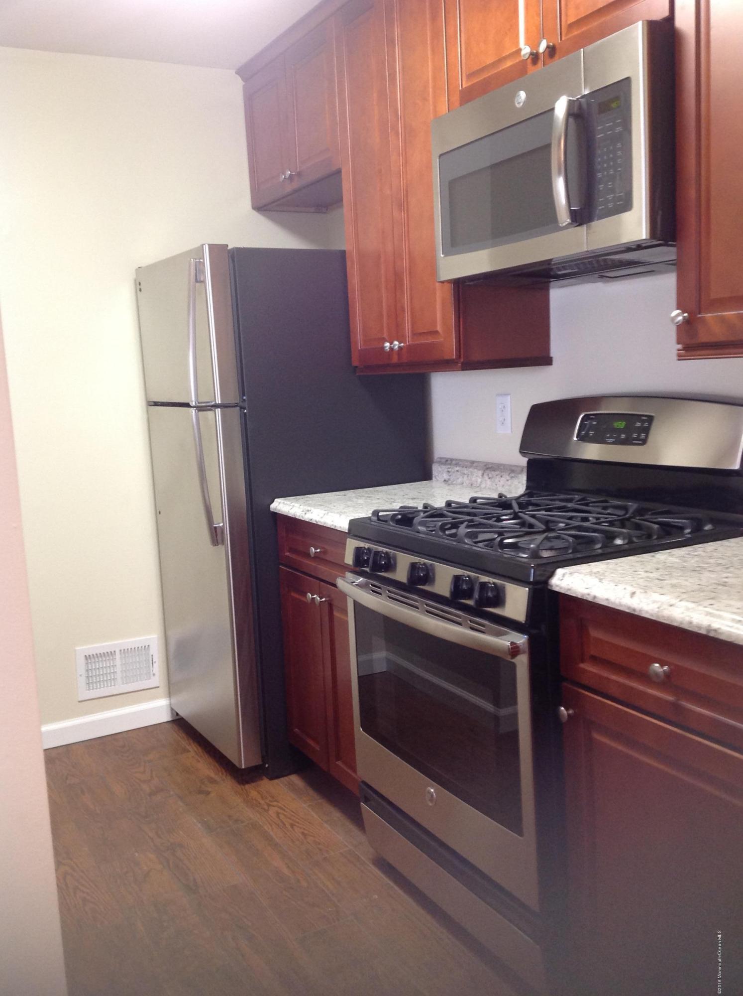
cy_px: 498
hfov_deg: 40.6
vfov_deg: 52.7
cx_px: 372
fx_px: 1005
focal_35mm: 35
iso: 125
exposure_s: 1/15
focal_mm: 4.28
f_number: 2.4
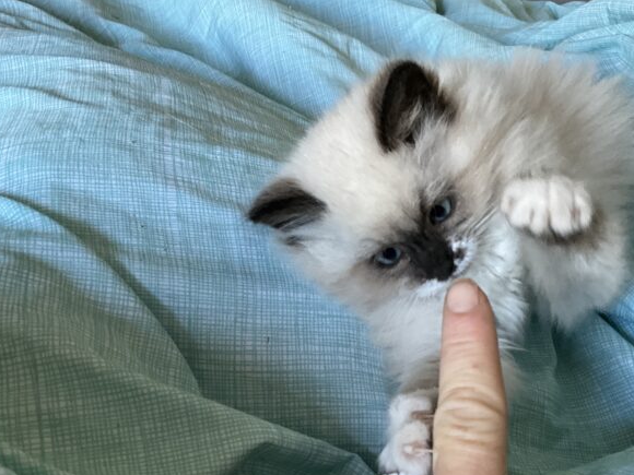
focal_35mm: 40
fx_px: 733
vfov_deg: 35.8
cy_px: 292
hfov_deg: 46.7
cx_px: 356
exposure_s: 1/60
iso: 125
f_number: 1.8
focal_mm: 3
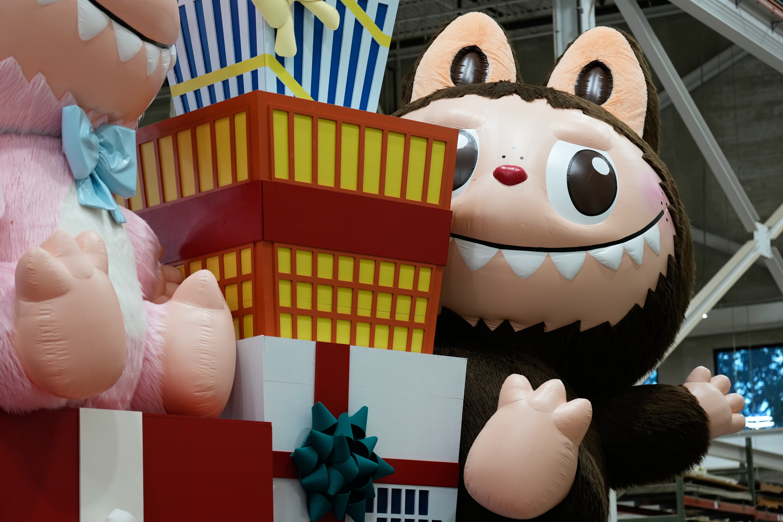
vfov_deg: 13.3
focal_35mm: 103
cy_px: 261
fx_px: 2240
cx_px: 392
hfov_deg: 19.8
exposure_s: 1/400
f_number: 2.8
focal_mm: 103
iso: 800
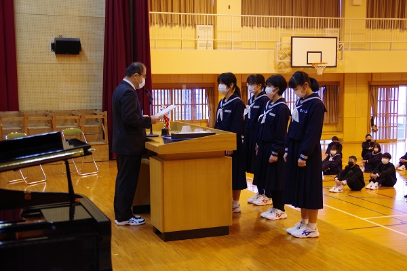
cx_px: 204
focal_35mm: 54
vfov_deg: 25.1
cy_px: 136
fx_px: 610
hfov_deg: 36.9
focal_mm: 36
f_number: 4.5
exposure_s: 1/80
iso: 1600
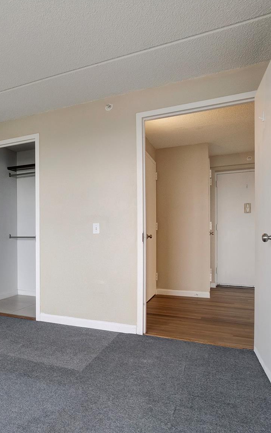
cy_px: 245
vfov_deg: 68.1
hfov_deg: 37.2
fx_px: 319
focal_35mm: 27
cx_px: -39
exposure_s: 1/30
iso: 800
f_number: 9
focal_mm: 10
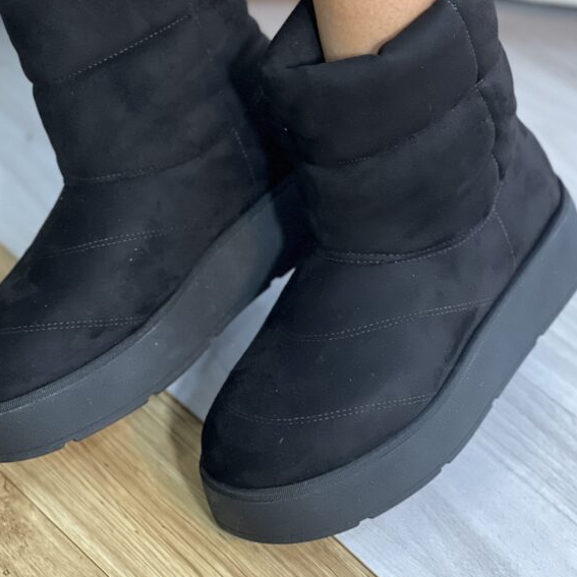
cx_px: 271
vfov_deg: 15.5
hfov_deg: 15.6
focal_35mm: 112
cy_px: 204
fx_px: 2112
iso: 250
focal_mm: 9
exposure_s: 1/40
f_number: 2.8
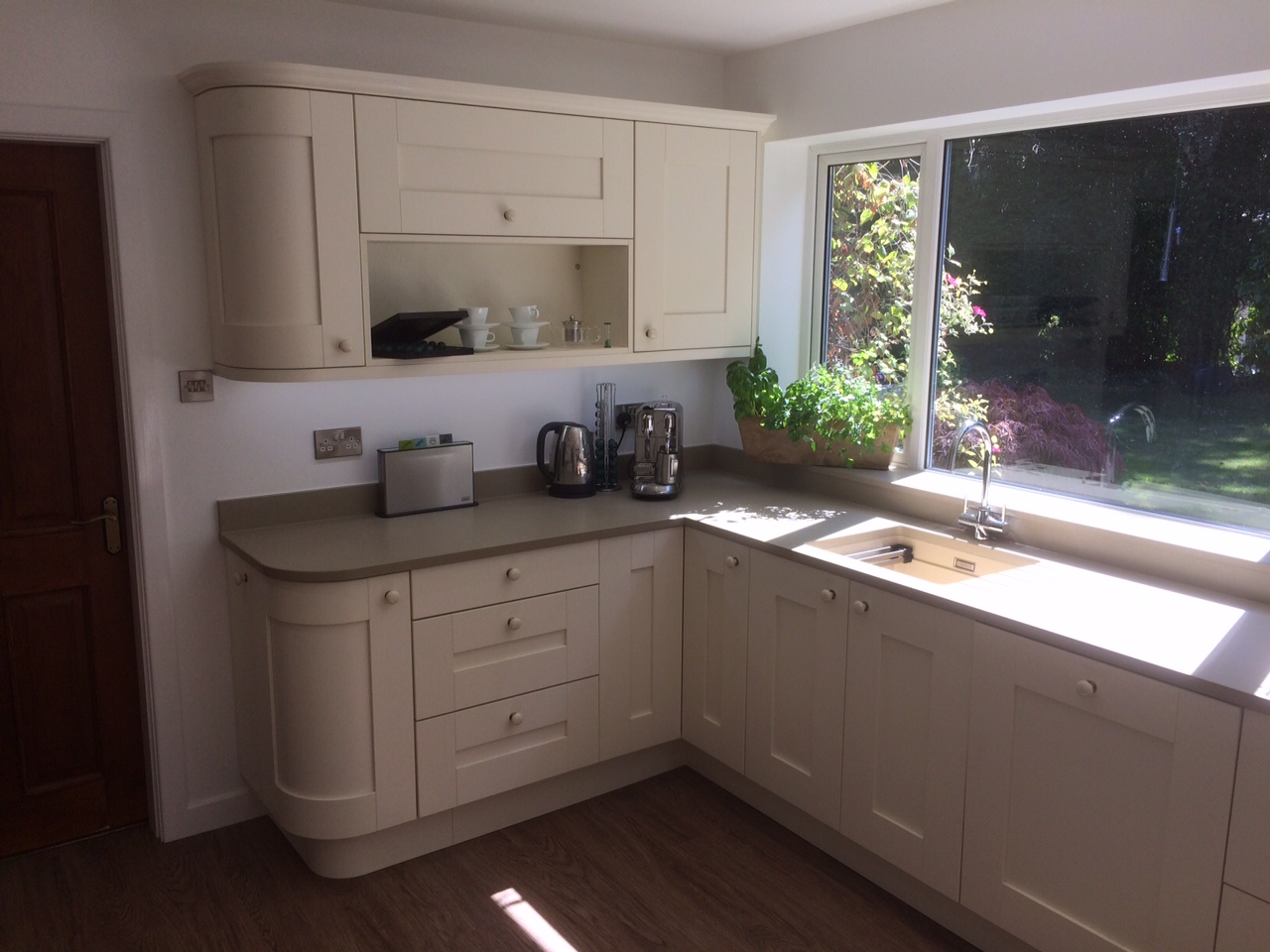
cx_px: 635
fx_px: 1064
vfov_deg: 48.2
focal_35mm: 29
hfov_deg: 61.7
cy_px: 476
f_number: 2.2
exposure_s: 1/270
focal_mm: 4.15
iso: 32
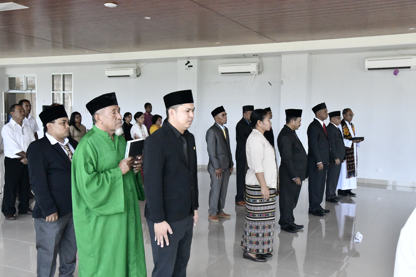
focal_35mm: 38
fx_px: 439
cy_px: 138
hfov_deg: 50.7
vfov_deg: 35.1
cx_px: 208
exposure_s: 1/500
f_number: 11
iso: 20000
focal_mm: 38
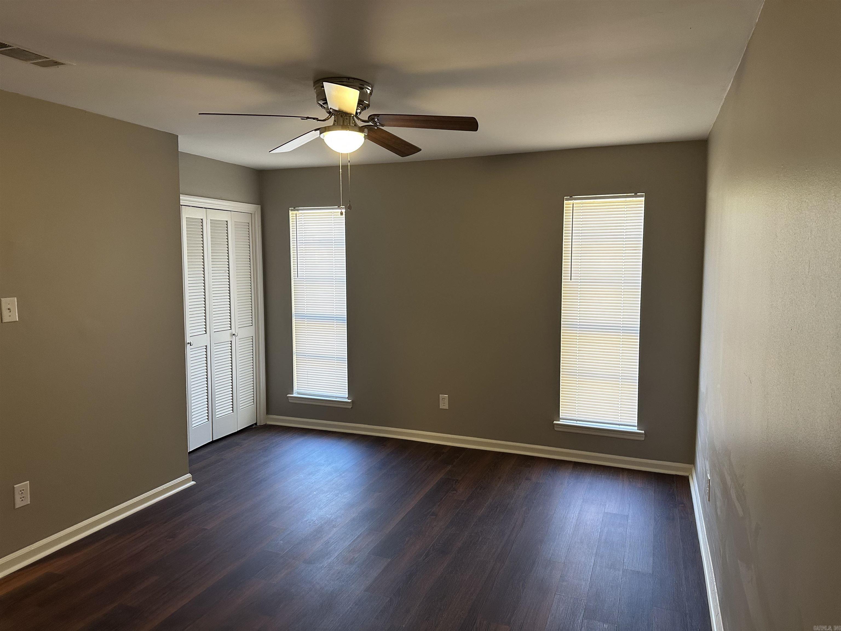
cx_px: 420
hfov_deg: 71.6
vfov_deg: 56.8
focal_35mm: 24
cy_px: 316
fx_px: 583
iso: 200
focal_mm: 6.86
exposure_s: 1/60
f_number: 1.78
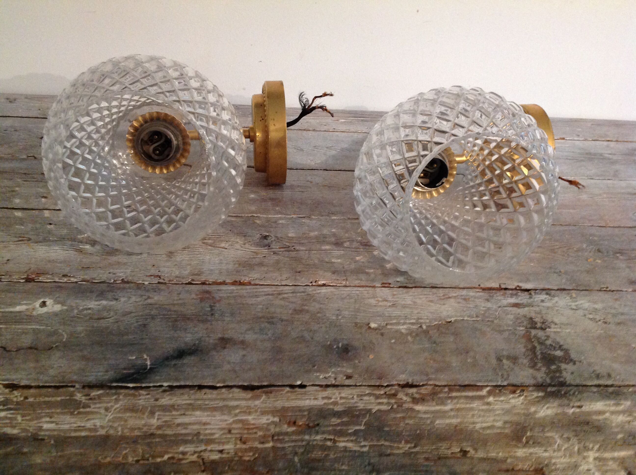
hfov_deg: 52.7
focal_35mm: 35
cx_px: 318
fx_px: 642
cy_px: 238
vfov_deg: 40.6
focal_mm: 4.28
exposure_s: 1/15
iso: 320
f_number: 2.4
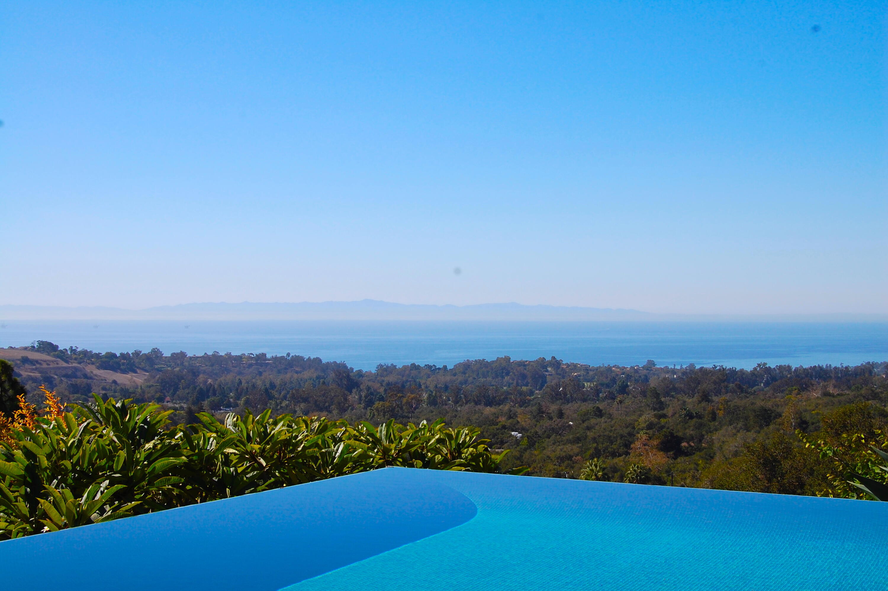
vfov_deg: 25.7
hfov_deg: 37.9
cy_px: 296
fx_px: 1294
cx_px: 444
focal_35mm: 52
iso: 200
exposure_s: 1/400
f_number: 11
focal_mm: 35
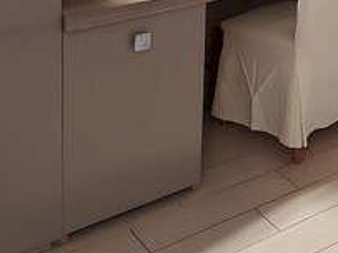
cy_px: -120
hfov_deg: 26.8
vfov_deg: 18.5
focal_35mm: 71
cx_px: 281
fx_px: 693
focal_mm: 5.23
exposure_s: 1/33
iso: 250
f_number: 1.8
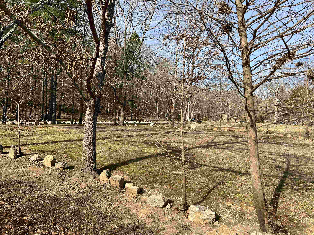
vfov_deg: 53.1
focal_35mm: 26
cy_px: 118
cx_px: 157
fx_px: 236
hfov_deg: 67.3
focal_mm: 5.7
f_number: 1.5
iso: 50
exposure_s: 1/2632
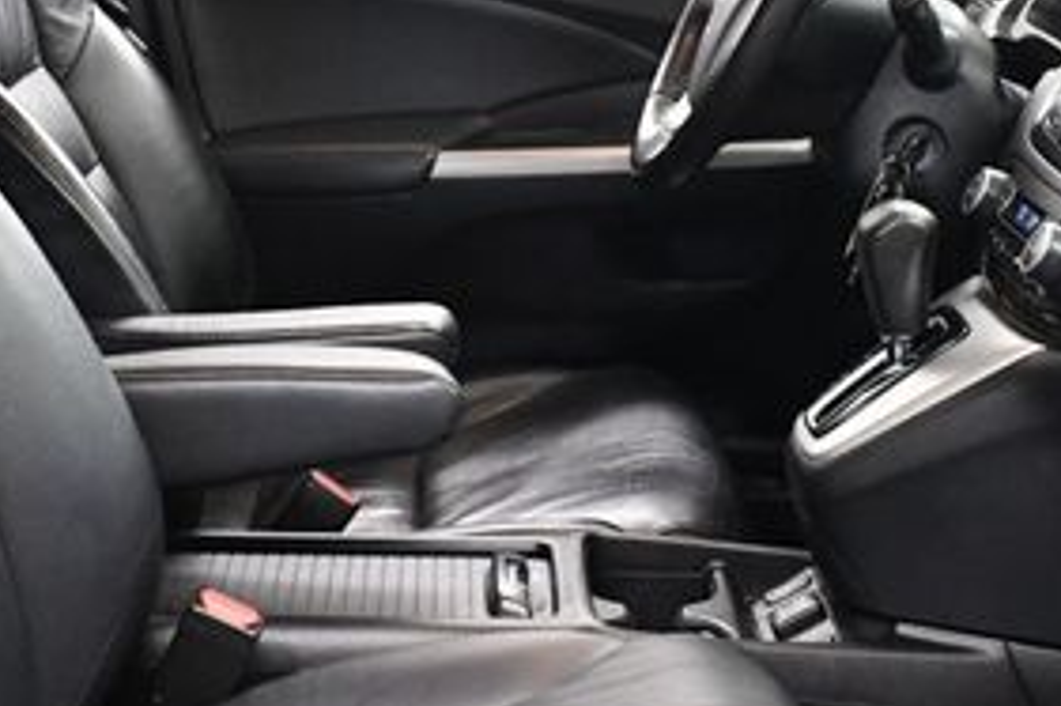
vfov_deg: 16.6
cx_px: 472
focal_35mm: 82
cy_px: 423
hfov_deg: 24.8
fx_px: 2415
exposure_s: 1/100
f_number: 3.5
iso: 3200
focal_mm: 18
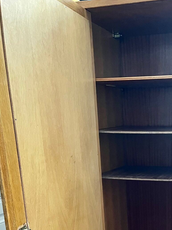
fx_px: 338
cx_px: 161
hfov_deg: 27.3
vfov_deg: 35.4
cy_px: 206
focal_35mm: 51
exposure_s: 1/48
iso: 500
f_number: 1.6
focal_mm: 5.1
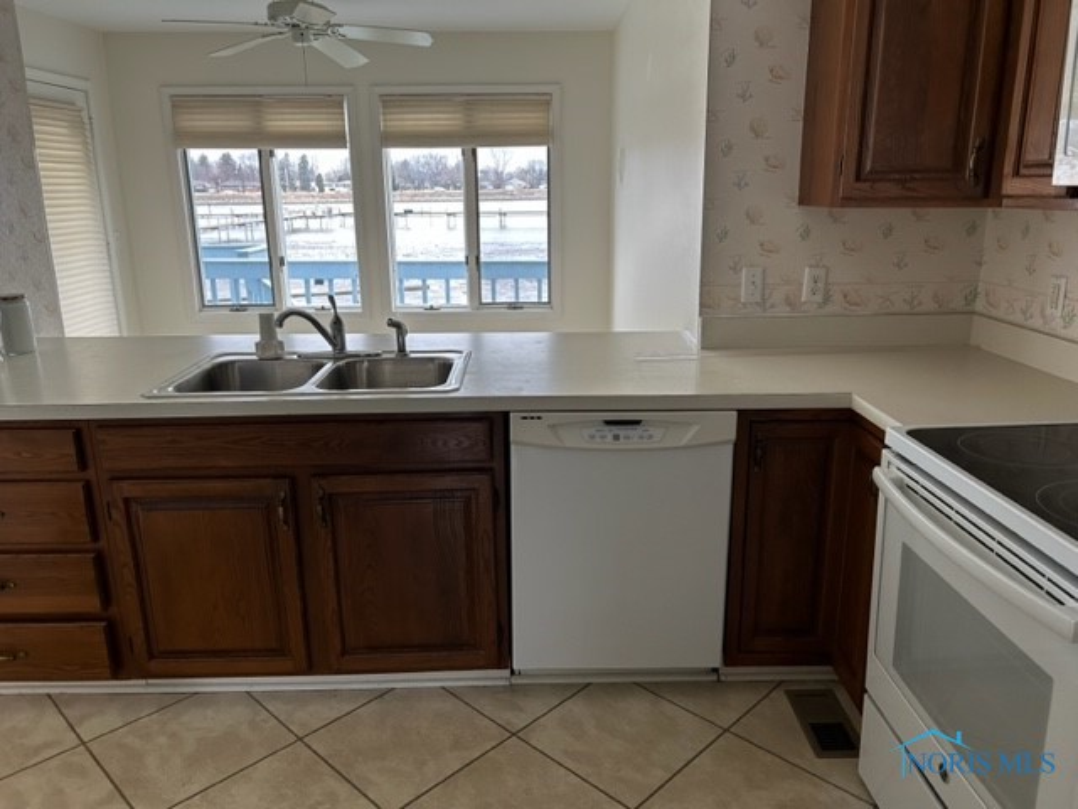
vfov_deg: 53.1
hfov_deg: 67.3
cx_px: 539
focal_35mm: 26
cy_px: 404
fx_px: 810
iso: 100
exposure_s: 1/121
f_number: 1.5
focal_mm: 5.7
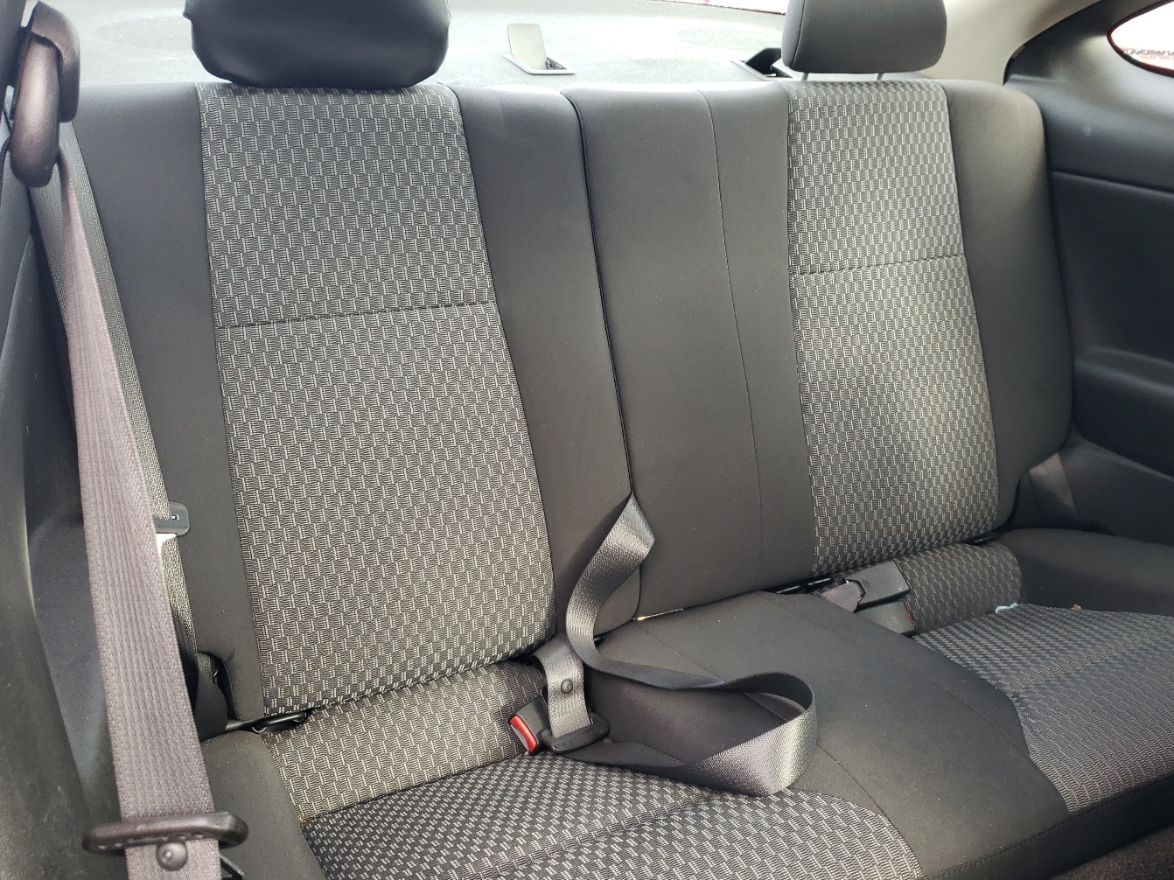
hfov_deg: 58.2
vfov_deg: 45.4
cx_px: 646
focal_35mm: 31
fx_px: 1051
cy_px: 482
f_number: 1.5
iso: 53
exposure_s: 1/60.2
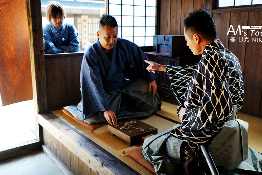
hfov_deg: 54.4
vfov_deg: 37.8
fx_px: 255
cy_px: 79
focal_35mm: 35
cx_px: 132
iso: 2000
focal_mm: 31
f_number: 4
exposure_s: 1/200
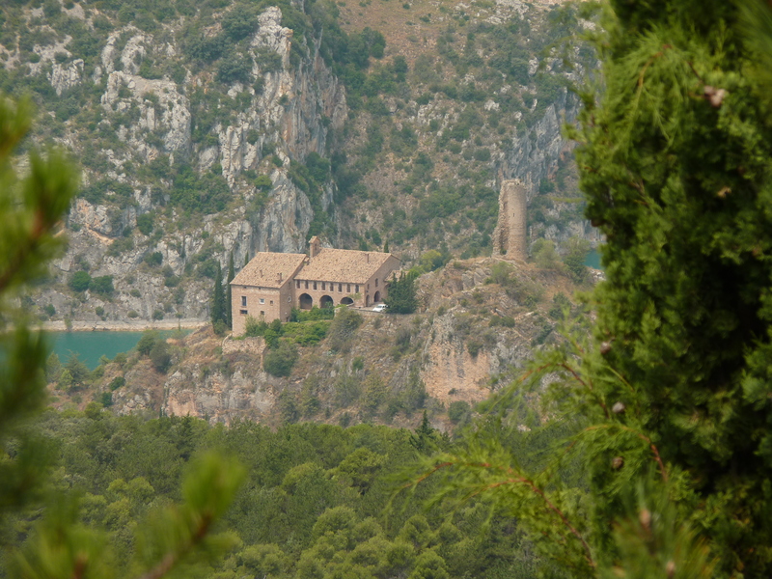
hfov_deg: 7.0
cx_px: 386
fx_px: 6289
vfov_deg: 5.3
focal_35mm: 282
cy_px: 290
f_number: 4
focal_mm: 50.1
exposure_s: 1/500
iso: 80
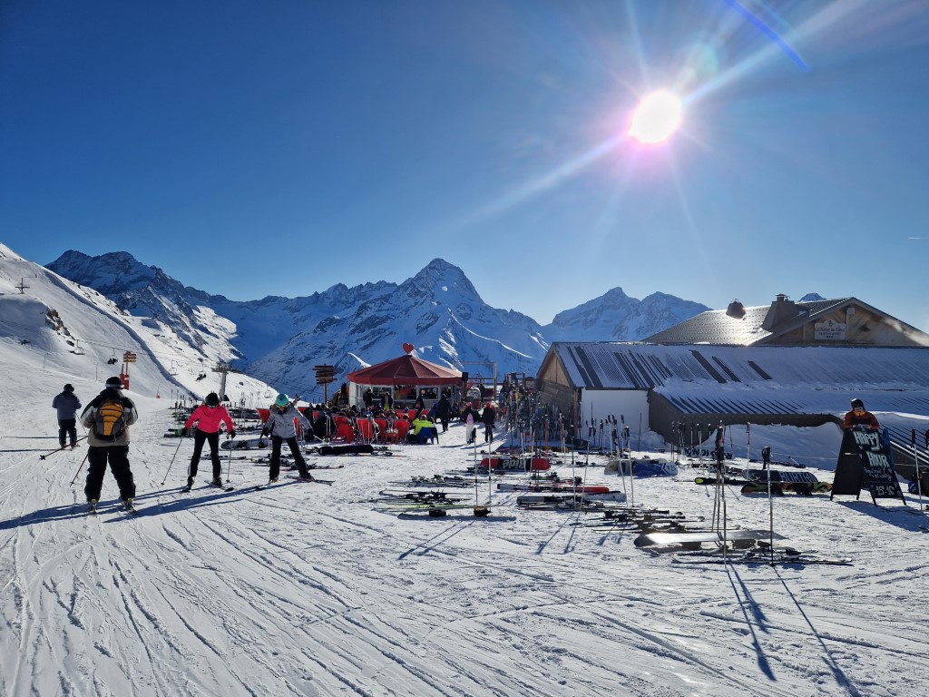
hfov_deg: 73.9
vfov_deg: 58.9
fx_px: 617
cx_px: 464
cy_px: 348
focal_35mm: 23
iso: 50
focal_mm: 5.4
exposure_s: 1/4496
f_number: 1.8
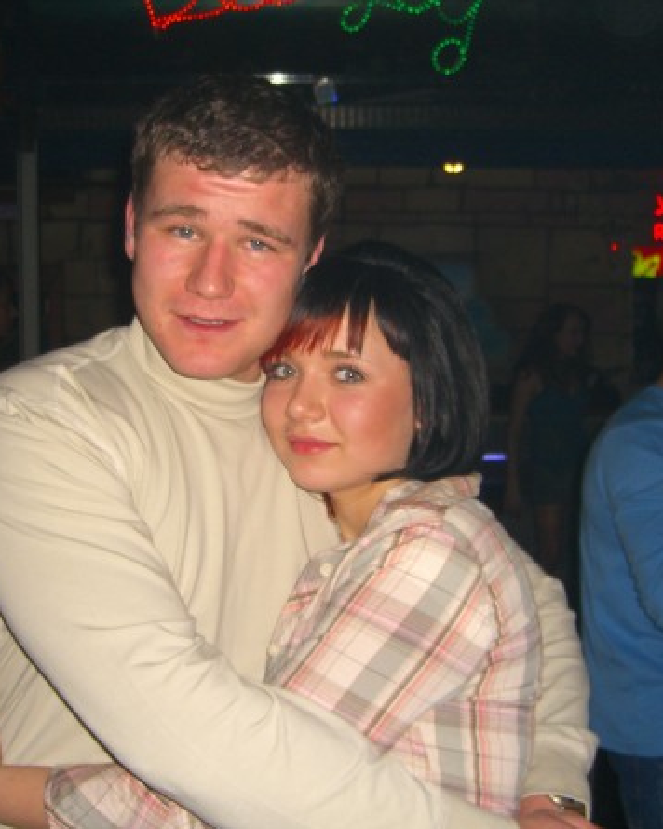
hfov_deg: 30.2
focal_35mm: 50
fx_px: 1226
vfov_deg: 37.3
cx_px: 304
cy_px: 415
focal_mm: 7.9
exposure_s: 1/60
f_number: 2.8
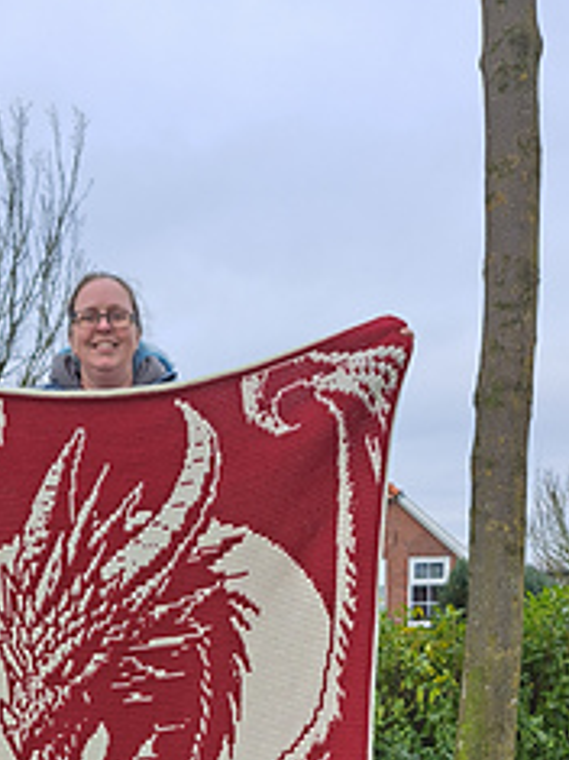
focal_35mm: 51
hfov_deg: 27.9
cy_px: 689
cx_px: 103
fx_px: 1119
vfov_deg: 35.3
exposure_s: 1/222
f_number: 1.8
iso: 50
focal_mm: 5.23
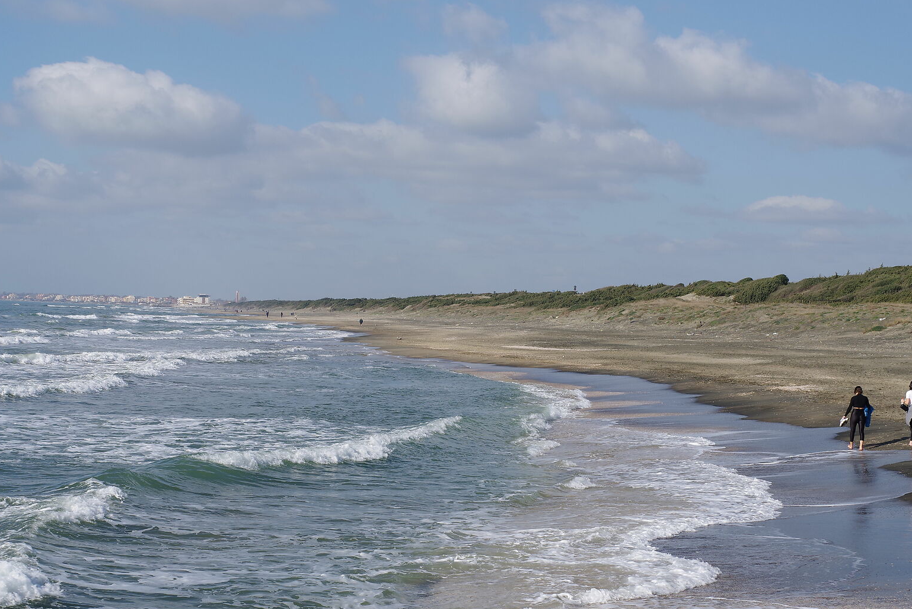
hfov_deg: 26.0
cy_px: 407
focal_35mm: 78
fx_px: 1977
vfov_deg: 17.5
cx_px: 420
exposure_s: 1/200
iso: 100
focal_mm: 50
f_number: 10
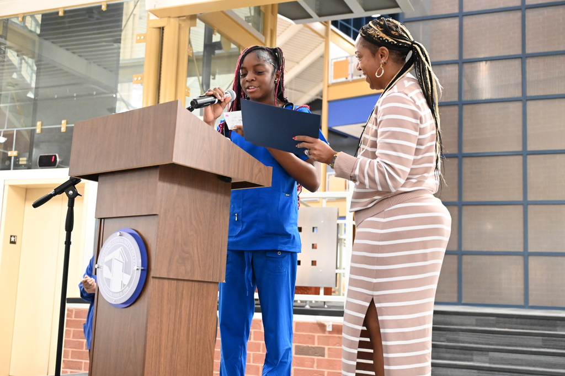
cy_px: 188
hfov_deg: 45.5
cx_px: 282
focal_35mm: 43
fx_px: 674
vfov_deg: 31.1
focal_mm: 43
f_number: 4
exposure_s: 1/60
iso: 11400
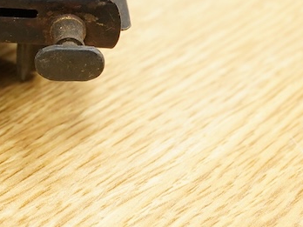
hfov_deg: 13.7
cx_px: -66
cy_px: -93
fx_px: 1225
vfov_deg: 10.3
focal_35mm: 140
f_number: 10
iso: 2500
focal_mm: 30
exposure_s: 1/80
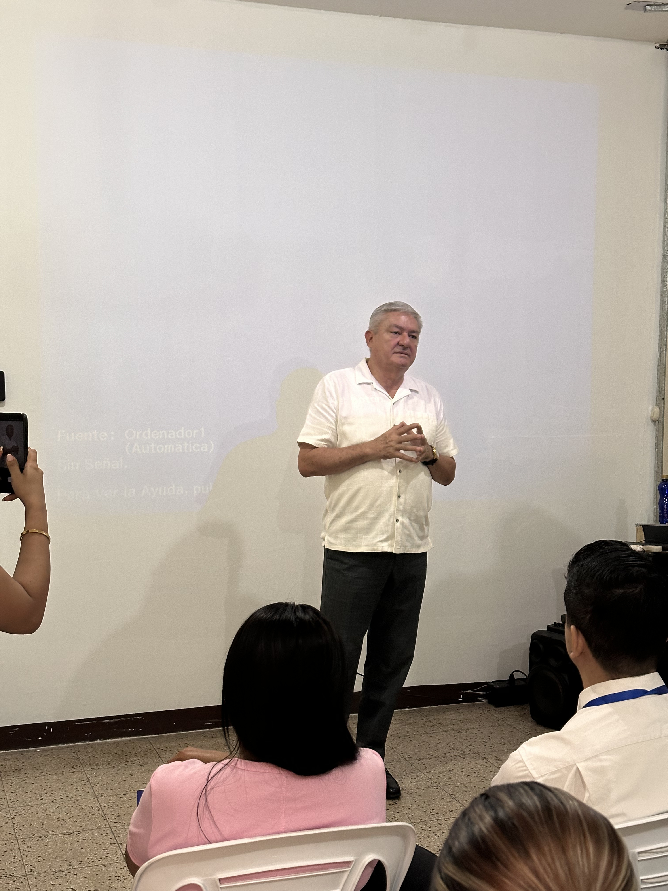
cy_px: 446
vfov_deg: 39.7
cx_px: 334
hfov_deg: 30.3
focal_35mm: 48
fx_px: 1235
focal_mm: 6.86
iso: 250
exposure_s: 1/60
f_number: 1.78
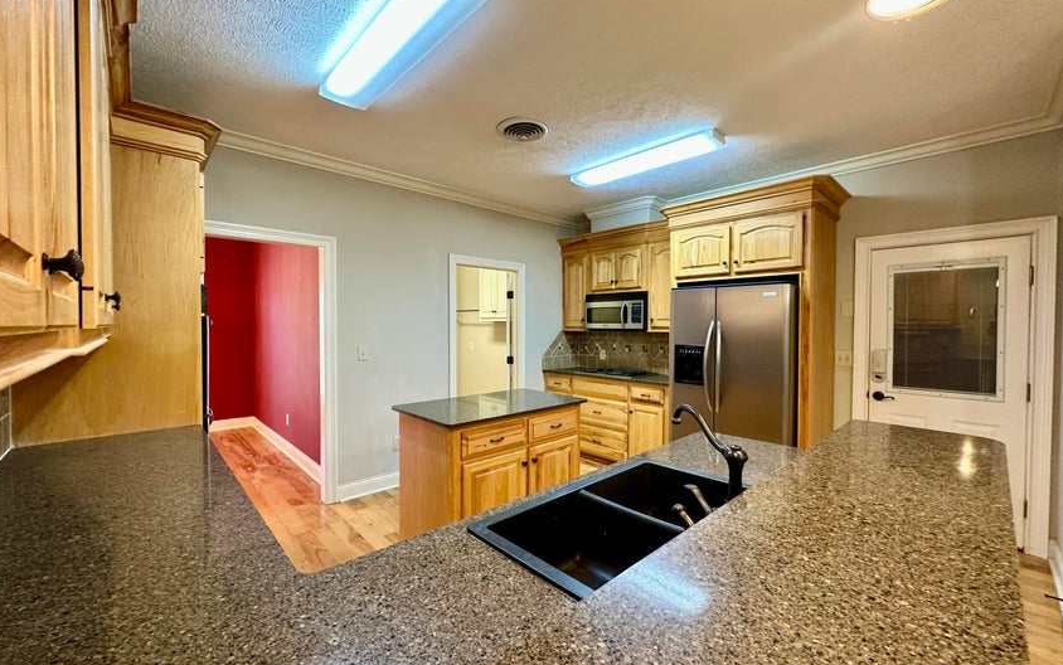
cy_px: 334
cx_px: 530
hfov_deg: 101.4
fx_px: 435
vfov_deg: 74.8
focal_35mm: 15
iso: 250
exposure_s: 1/60
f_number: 2.2
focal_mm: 2.22
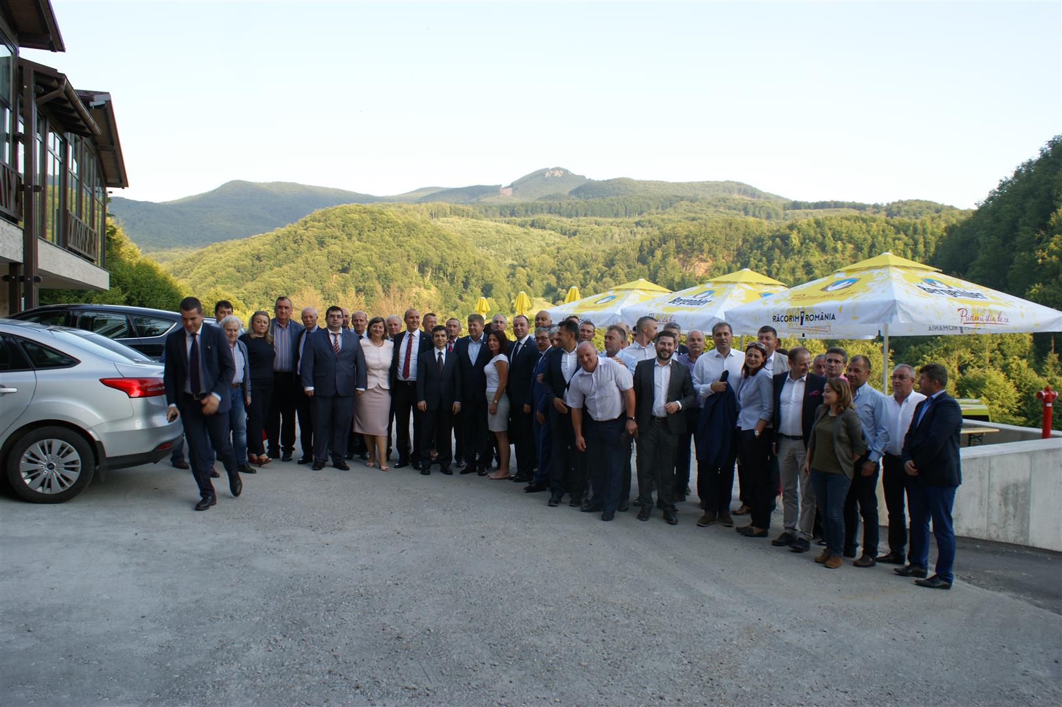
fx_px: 796
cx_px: 531
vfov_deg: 47.9
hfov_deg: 67.4
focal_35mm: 27
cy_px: 354
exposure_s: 1/60
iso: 100
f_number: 6.3
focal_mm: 18
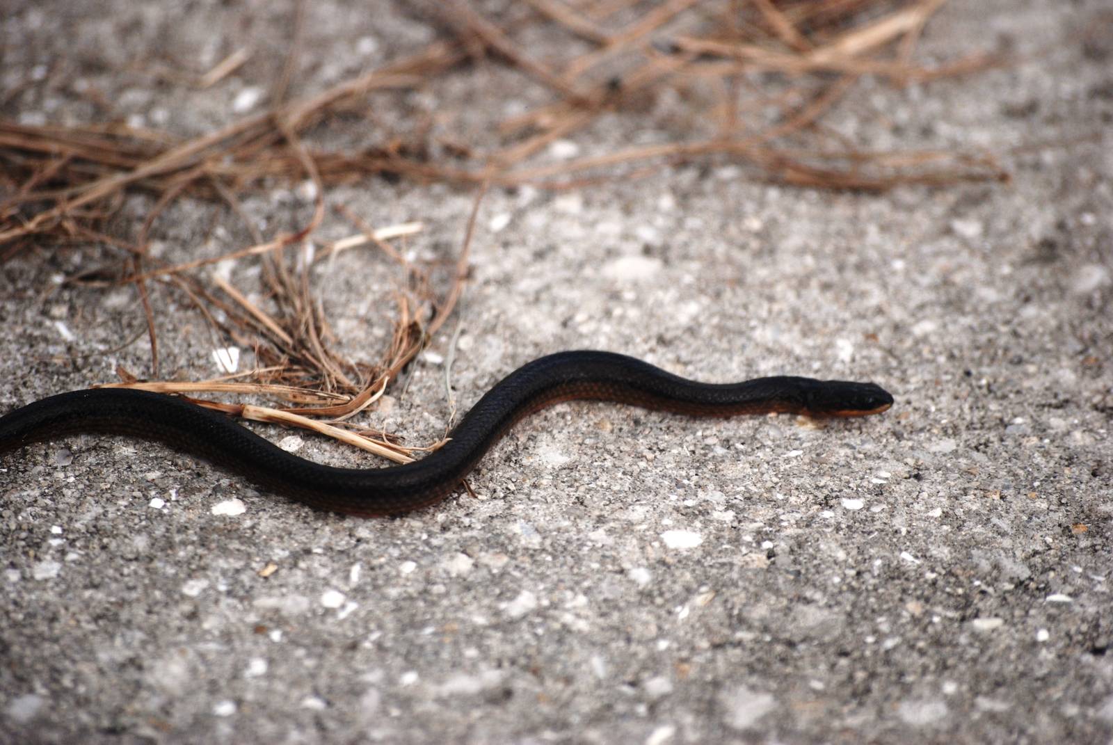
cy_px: 372
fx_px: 10214
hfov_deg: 6.2
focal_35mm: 330
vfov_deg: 4.2
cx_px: 556
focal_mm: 220
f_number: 5.3
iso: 400
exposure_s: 1/1250
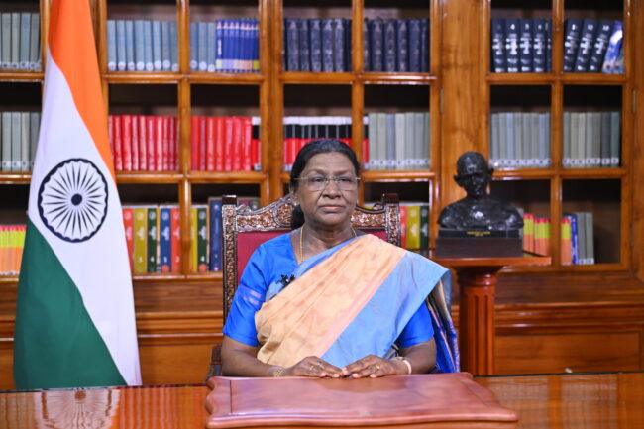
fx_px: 1037
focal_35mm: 58
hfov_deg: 34.5
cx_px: 322
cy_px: 214
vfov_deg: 23.4
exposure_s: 1/160
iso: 1600
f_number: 3.2
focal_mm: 58
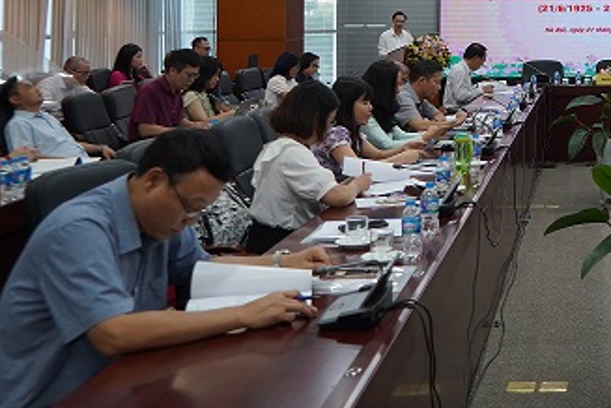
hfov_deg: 32.7
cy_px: -19
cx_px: 639
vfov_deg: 23.4
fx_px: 933
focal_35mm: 55
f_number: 4.5
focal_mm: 24
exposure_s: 1/160
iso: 1250
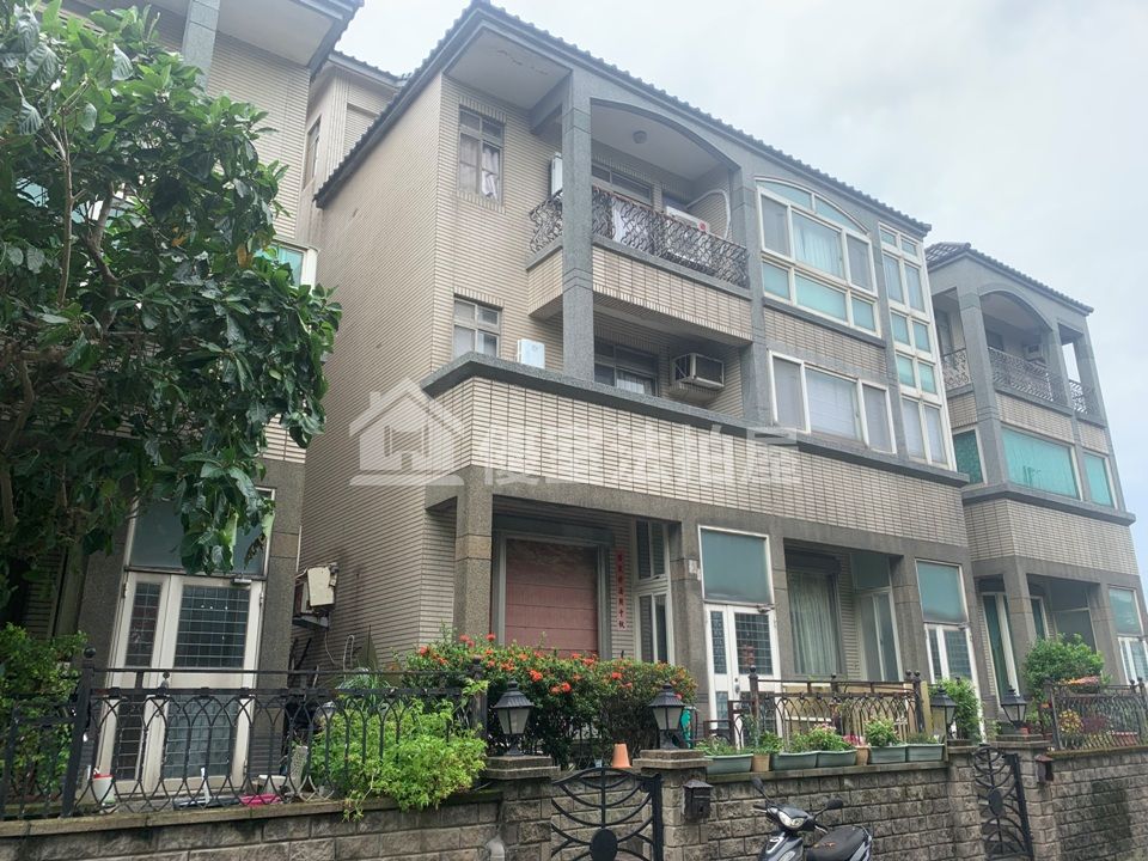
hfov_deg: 67.3
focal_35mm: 26
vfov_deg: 53.1
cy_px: 430
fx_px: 862
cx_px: 574
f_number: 1.8
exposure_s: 1/771
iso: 25
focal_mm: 4.25
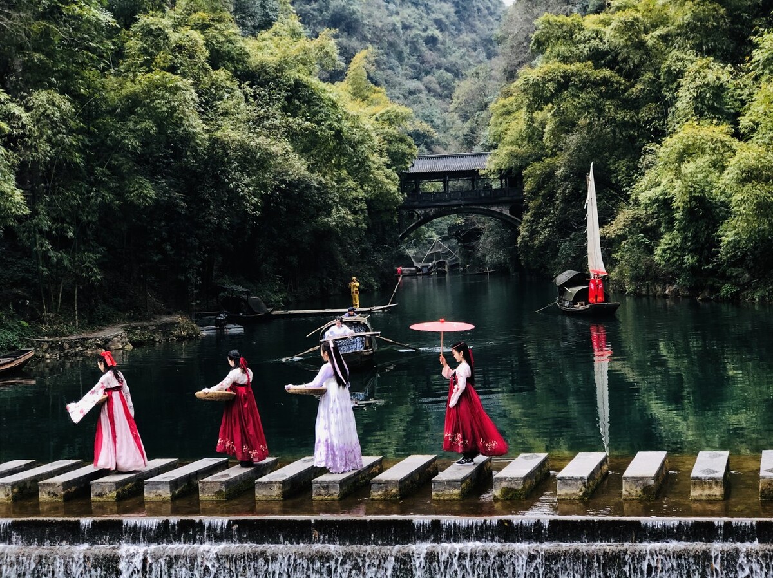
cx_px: 386
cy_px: 289
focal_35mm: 57
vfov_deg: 25.6
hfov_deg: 33.8
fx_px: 1272
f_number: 2.8
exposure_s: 1/40
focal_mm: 6.6
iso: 20
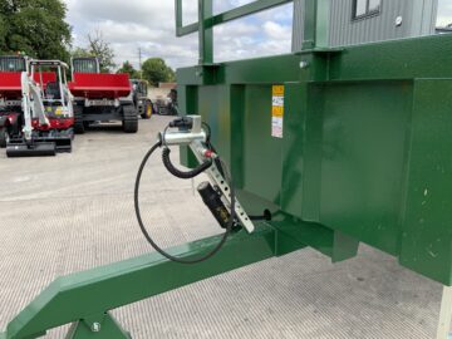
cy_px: 170
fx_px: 379
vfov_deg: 48.2
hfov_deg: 61.7
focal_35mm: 29
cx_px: 226
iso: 16
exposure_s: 1/829
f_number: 1.8
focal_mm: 3
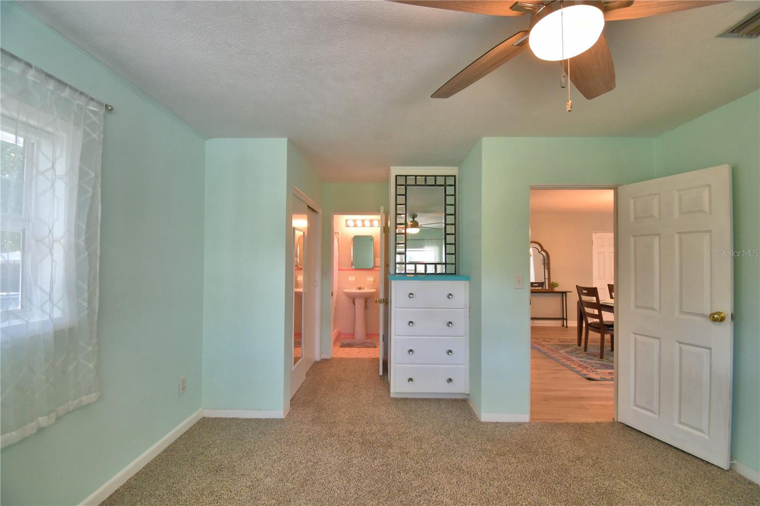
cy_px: 253
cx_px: 380
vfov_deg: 77.3
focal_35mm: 15
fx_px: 317
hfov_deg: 100.4
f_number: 4.5
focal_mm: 10
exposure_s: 1/50
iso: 400
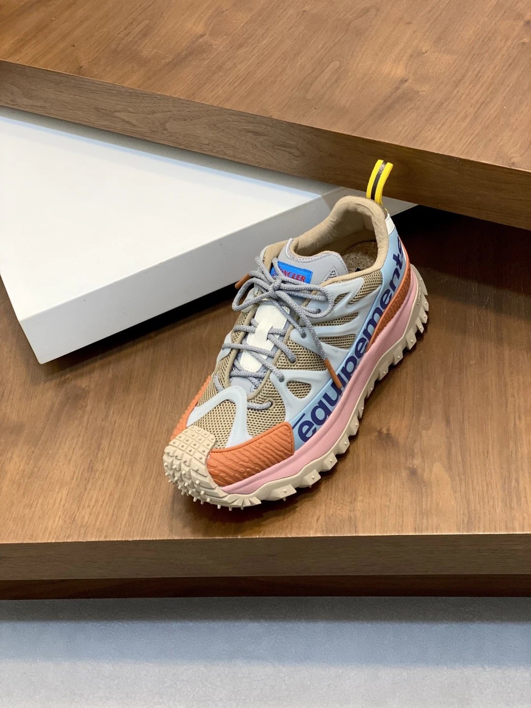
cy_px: 354
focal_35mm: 52
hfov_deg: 28.0
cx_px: 266
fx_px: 1064
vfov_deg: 36.8
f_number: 2
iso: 64
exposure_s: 1/100
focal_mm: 6
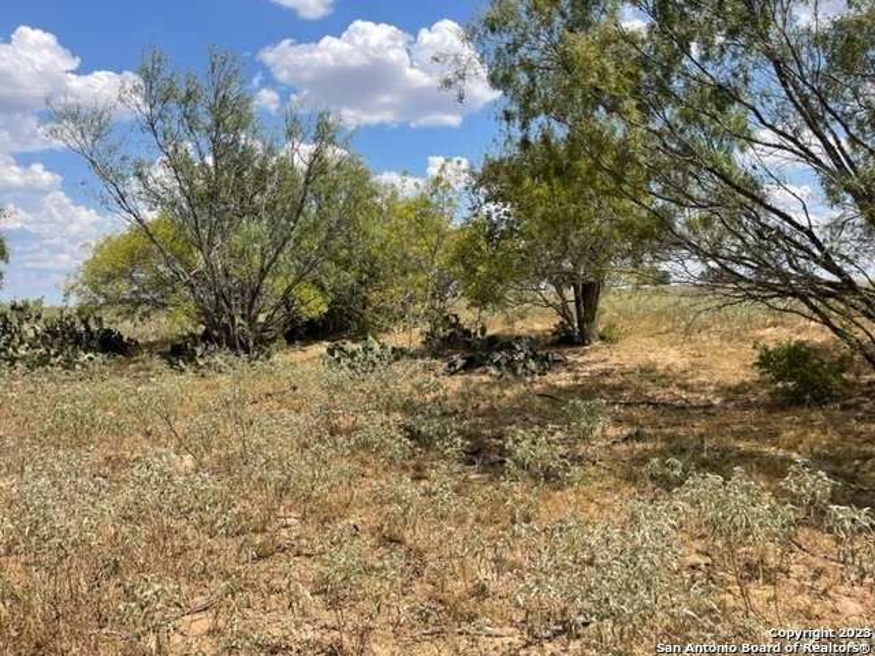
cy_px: 328
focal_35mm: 26
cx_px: 438
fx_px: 657
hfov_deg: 67.3
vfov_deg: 53.1
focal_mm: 5.1
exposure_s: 1/3788
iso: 32
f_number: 1.6
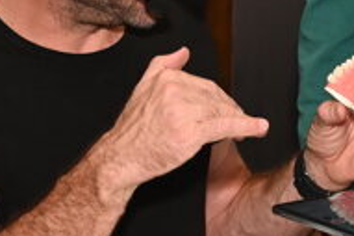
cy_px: -11
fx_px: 1955
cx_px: 131
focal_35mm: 199
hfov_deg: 10.3
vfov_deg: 6.9
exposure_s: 1/160
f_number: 5
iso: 2500
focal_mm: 42
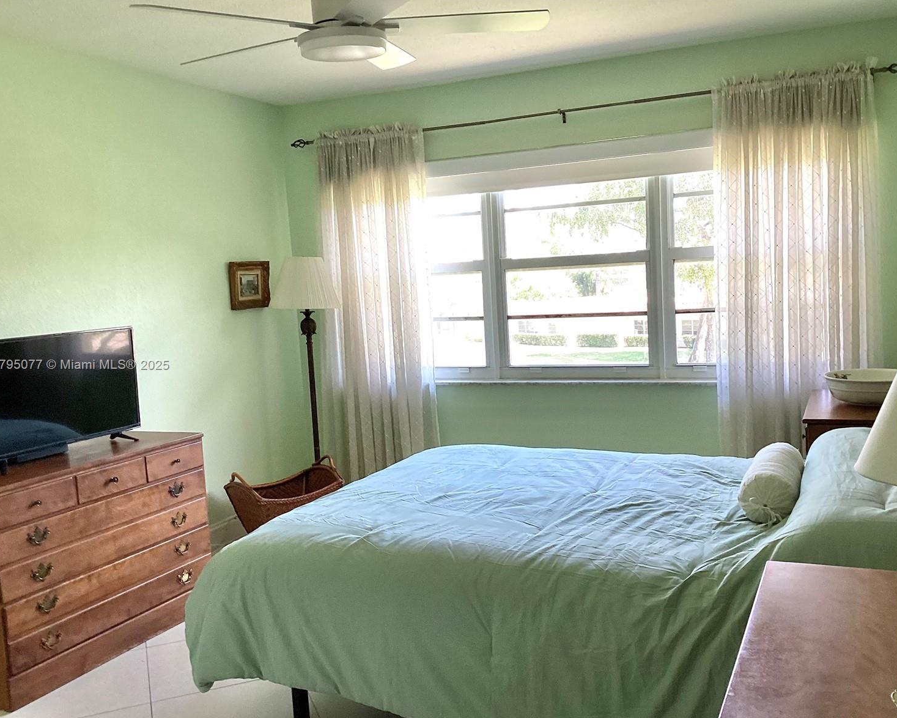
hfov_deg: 54.2
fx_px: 876
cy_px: 366
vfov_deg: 44.5
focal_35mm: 33
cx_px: 462
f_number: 2.4
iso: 80
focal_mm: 3.3
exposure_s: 1/120
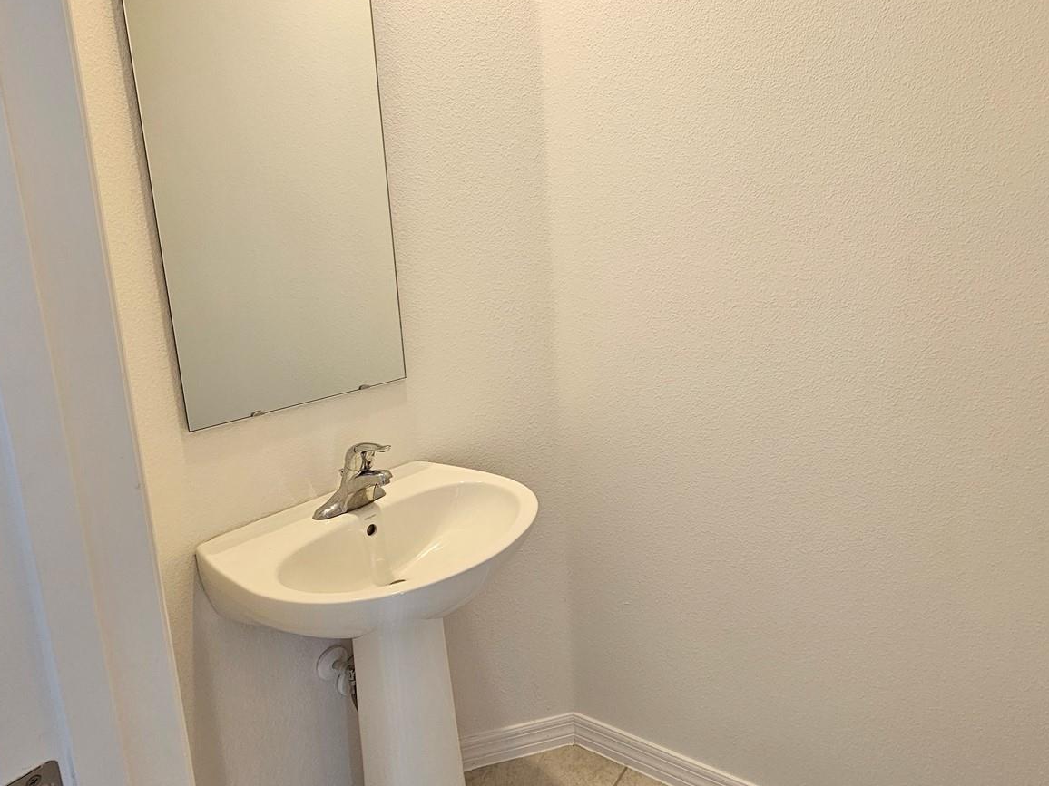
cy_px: 358
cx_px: 632
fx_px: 545
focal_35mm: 18
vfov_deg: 71.4
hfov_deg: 86.6
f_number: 2.2
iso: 125
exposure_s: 1/60
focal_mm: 2.2
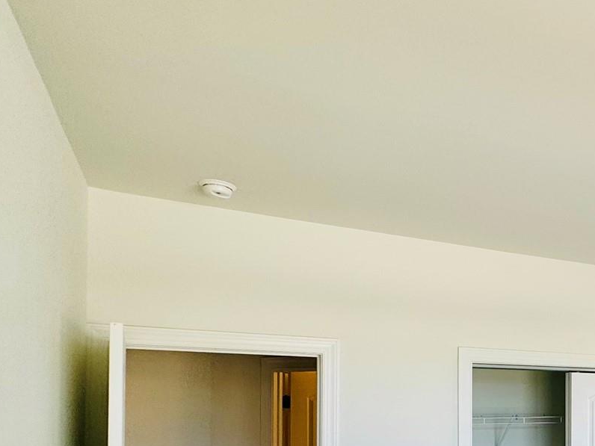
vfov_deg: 37.1
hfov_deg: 43.6
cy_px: 401
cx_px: 600
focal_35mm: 36
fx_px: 619
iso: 50
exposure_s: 1/120
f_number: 2.2
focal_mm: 2.22
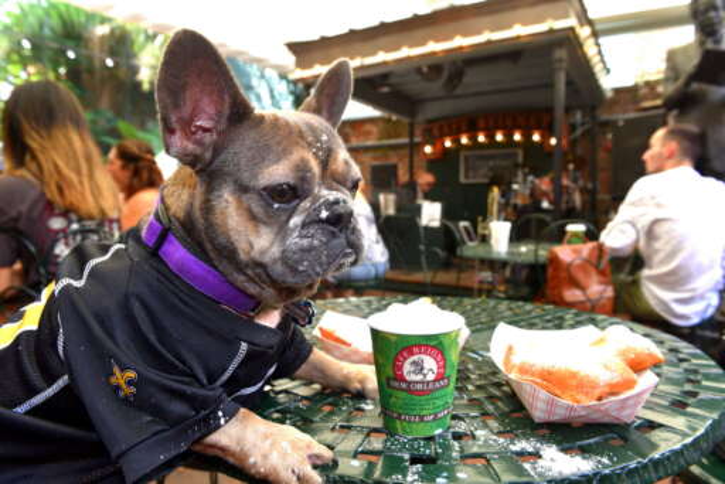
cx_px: 362
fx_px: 484
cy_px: 242
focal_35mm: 24
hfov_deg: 73.7
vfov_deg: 53.2
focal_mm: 24
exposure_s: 1/125
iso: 360
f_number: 5.6
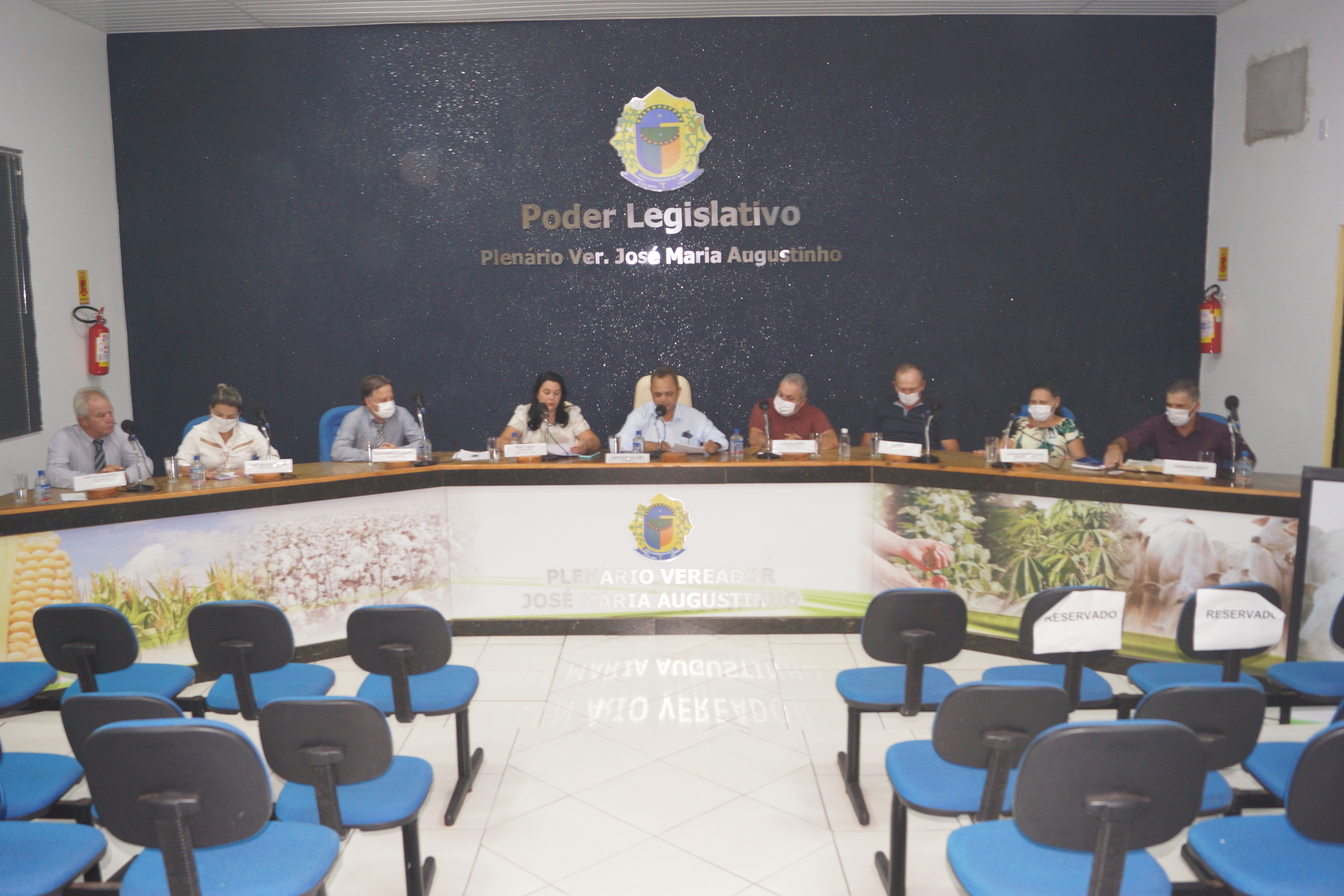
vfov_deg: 43.6
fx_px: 1120
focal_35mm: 30
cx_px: 672
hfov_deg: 61.9
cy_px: 448
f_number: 4
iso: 640
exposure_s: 1/60
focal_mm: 20
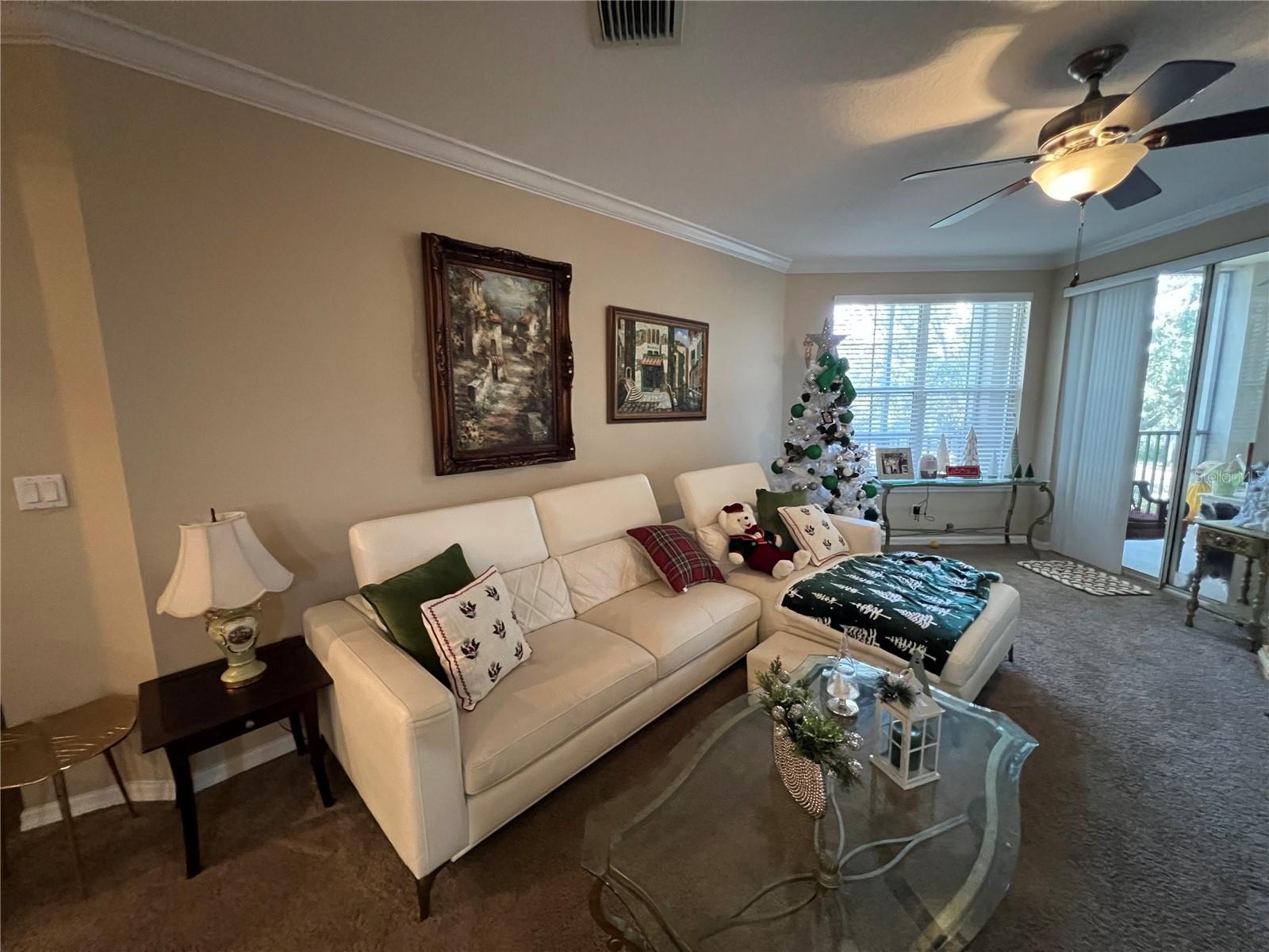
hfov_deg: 106.2
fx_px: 477
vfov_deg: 89.9
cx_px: 634
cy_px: 476
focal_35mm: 13
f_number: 1.8
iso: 1000
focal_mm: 1.57
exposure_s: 1/60
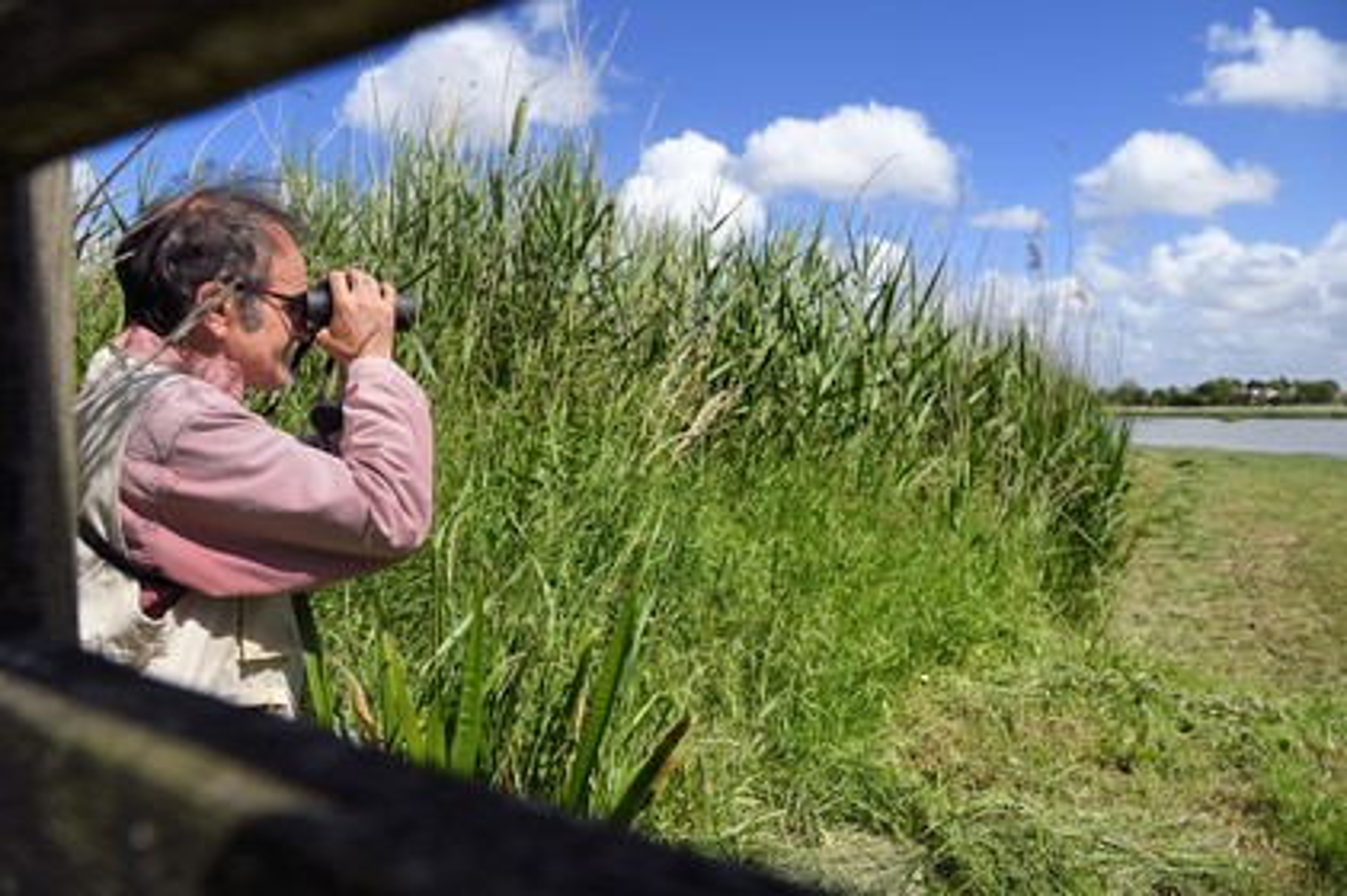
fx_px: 897
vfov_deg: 53.1
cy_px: 448
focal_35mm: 24
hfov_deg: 73.8
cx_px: 674
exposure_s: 1/800
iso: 200
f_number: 8
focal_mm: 24
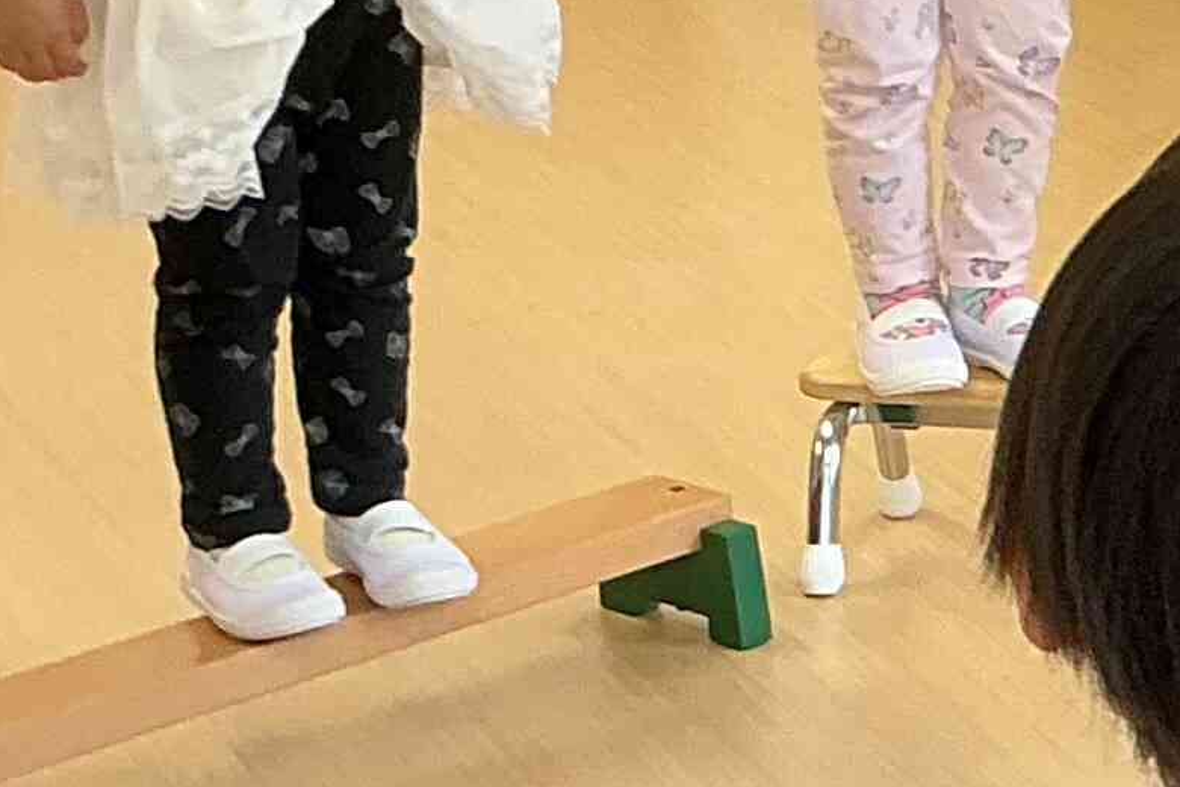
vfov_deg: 8.8
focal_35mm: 156
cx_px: 2126
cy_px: 221
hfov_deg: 12.1
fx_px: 5113
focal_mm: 3
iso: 50
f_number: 1.8
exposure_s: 1/120
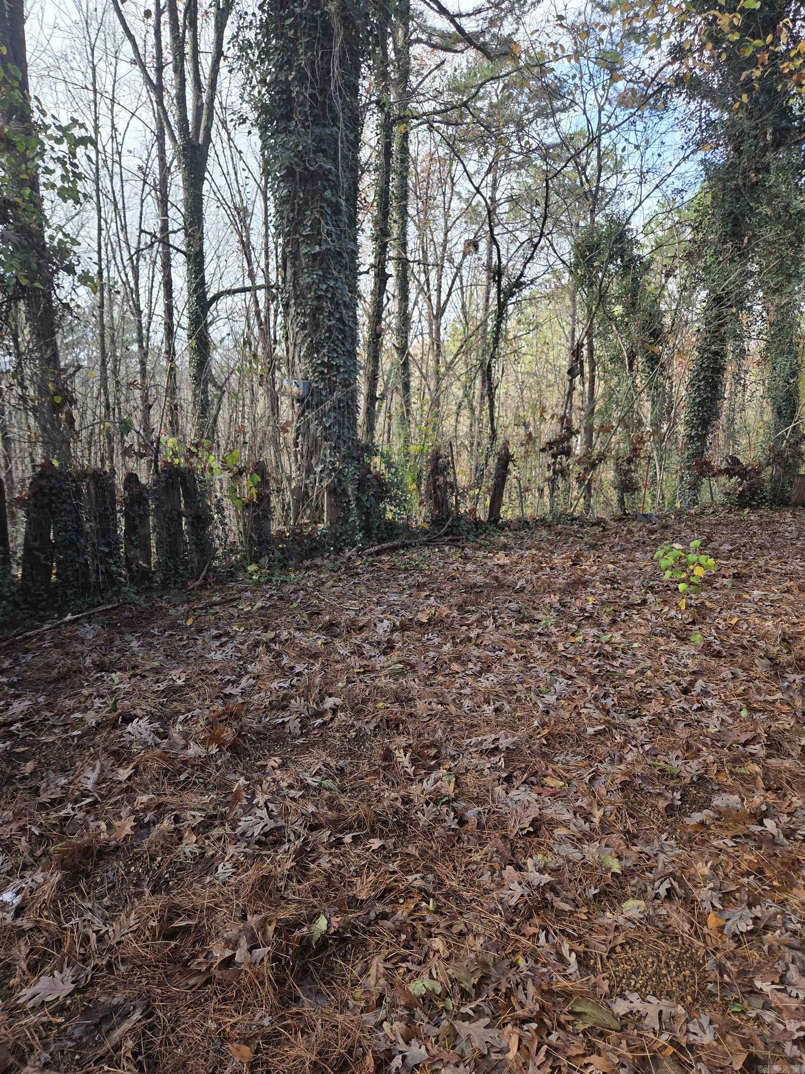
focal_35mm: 23
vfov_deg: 73.9
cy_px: 537
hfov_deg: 58.9
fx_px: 713
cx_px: 402
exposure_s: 1/876
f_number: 1.8
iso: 80
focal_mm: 5.4
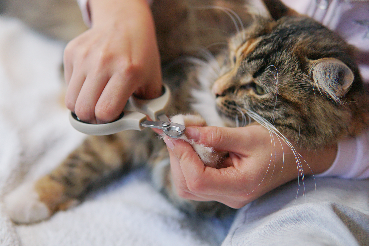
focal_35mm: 45
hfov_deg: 43.6
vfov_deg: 29.9
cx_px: 184
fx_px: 461
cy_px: 123
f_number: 2
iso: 250
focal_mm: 30
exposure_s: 1/200
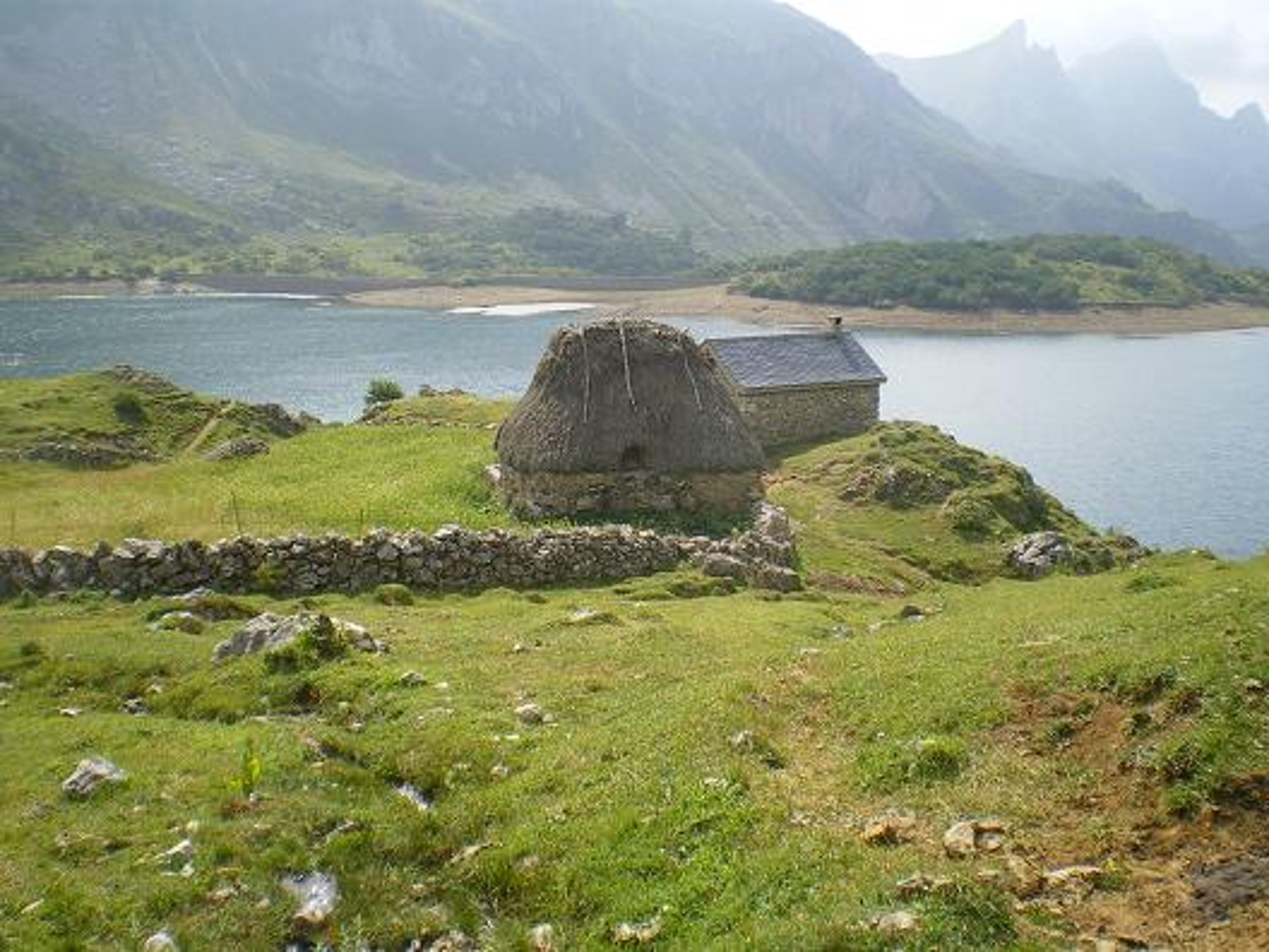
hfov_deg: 49.0
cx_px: 634
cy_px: 476
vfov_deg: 37.7
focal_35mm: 38
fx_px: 1393
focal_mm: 6.3
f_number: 4.6
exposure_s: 1/250
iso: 64
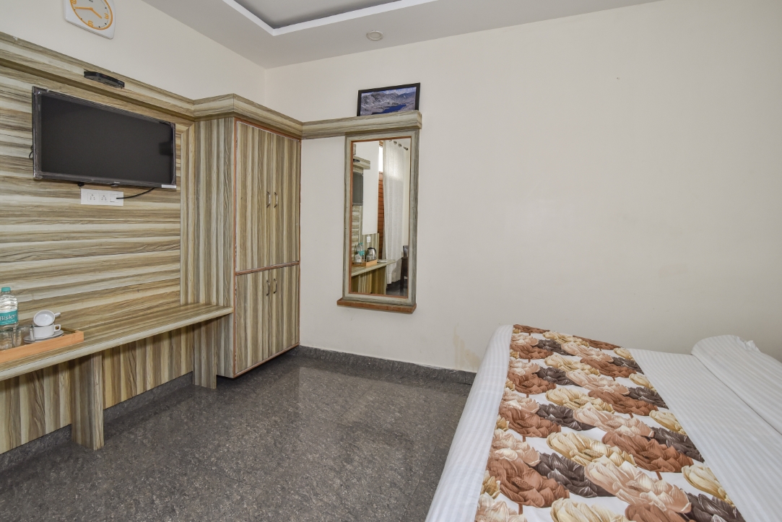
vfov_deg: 73.8
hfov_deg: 96.7
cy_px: 261
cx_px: 391
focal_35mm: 16
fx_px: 348
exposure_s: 1/100
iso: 1000
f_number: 8
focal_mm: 16
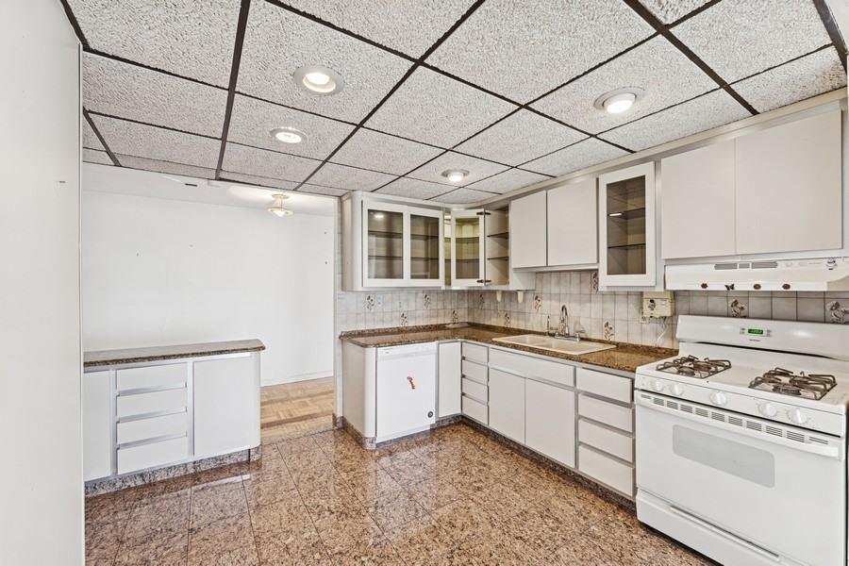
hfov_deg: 101.9
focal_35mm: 15
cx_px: 424
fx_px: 344
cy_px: 283
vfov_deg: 78.8
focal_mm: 14.6
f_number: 11
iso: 100
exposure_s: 1/2.5
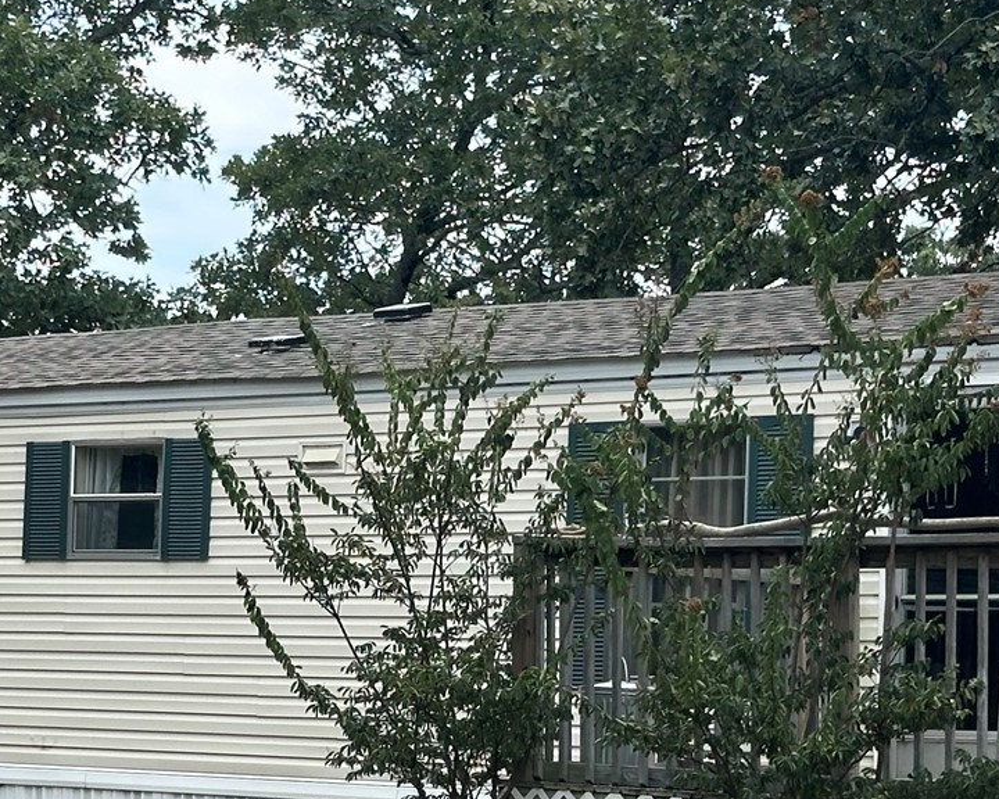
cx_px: 309
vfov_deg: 12.3
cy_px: 626
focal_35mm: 125
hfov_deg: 15.4
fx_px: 3696
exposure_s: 1/1395
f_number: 1.78
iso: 64
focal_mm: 6.86
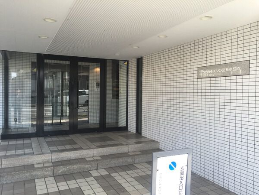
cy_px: 98
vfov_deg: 48.2
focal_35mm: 29
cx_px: 130
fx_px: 217
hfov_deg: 61.7
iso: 32
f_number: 2.2
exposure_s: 1/148
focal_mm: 4.15
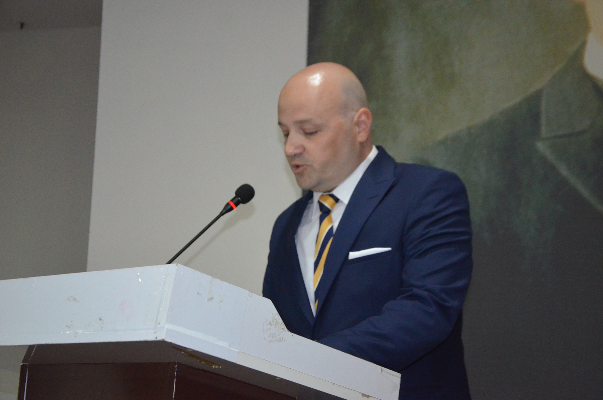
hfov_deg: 29.9
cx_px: 302
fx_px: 1128
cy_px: 200
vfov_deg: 20.1
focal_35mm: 68
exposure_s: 1/60
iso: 3200
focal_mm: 45
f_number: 4.8
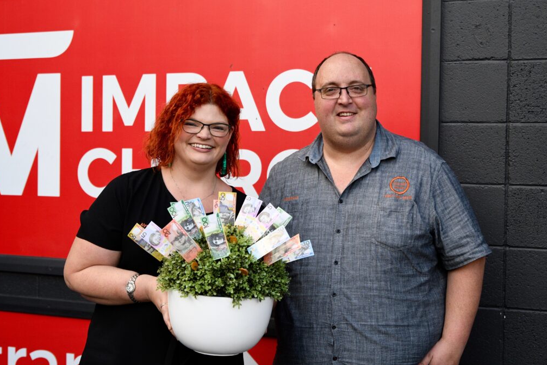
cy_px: 183
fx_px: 881
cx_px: 272
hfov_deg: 34.5
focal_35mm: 58
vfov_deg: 23.4
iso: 1250
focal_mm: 38
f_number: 2.8
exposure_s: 1/3200
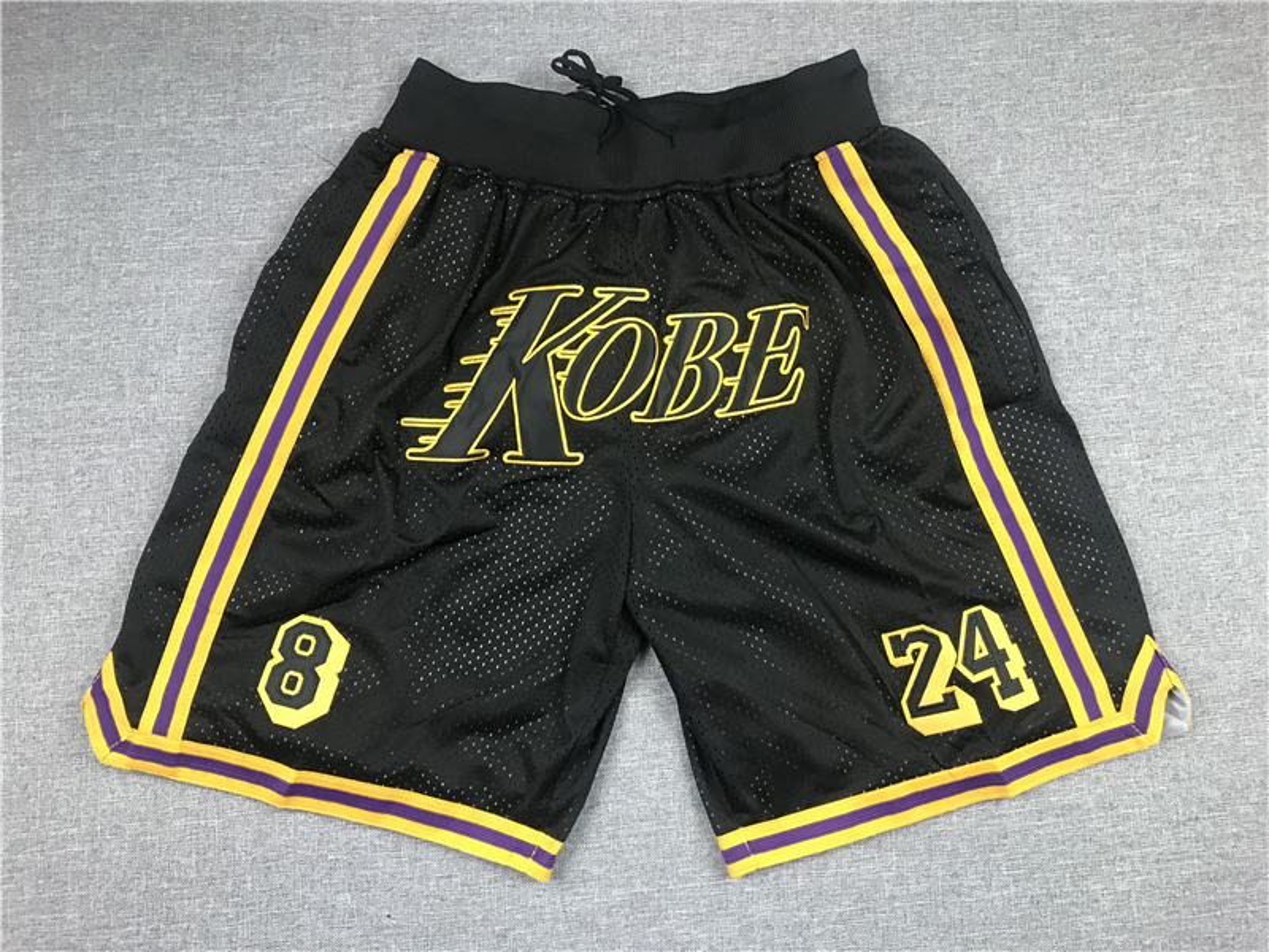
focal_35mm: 28
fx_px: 1026
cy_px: 476
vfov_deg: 49.7
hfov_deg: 63.4
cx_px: 634
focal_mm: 3.99
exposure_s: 1/25
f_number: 1.8
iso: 40
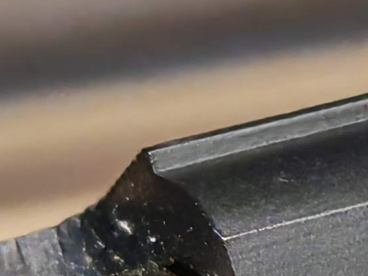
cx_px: 709
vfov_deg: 4.1
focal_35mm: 357
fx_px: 3794
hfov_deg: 5.4
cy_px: 370
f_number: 2
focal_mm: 6.83
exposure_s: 1/100
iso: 125
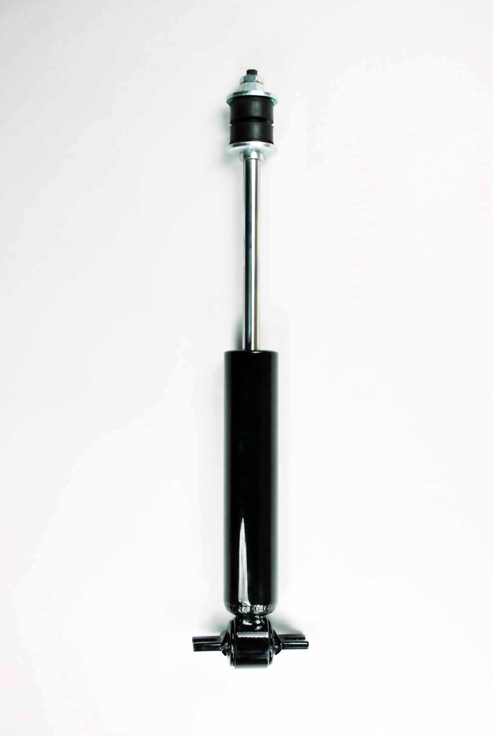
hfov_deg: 28.2
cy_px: 368
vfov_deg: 41.1
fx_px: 983
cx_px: 246
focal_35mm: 48
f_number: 5.6
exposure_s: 1/125
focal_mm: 32
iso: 100
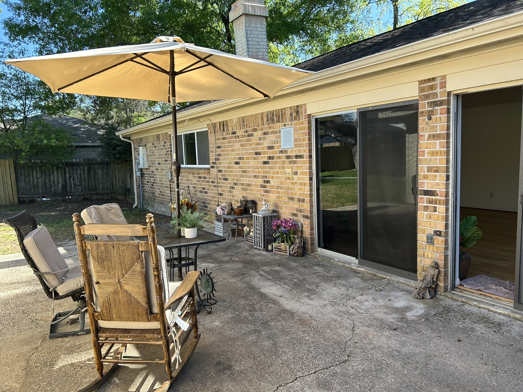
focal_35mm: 26
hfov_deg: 67.3
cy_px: 196
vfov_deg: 53.1
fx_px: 393
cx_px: 262
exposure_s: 1/658
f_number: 1.5
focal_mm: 5.7
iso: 50
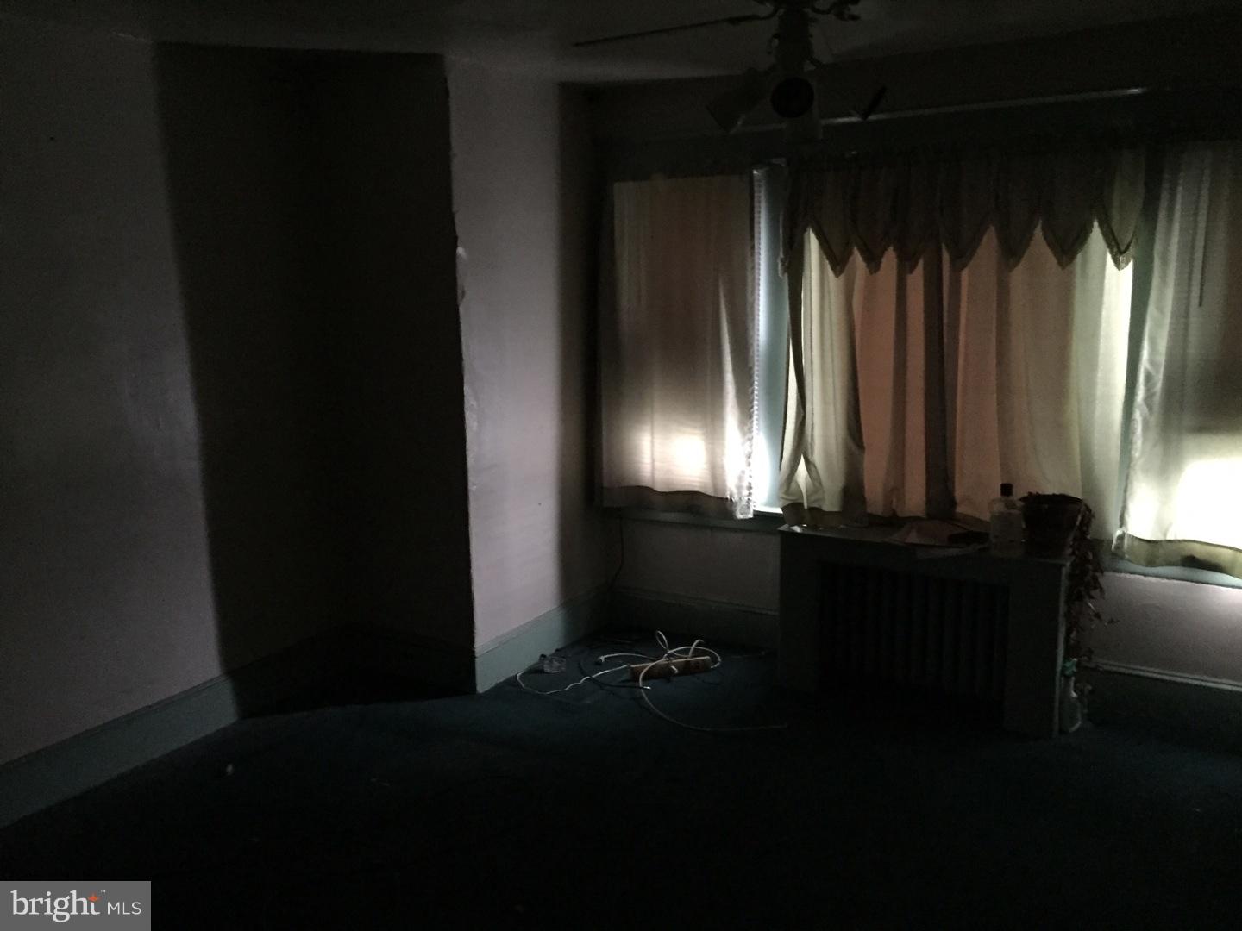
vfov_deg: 48.2
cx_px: 621
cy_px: 466
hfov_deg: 61.7
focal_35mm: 29
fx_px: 1041
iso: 320
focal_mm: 4.15
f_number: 2.2
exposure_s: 1/15
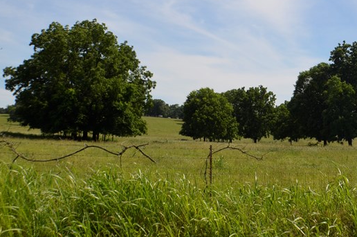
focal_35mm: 76
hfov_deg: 26.5
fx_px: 752
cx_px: 240
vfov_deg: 17.6
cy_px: 18
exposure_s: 1/320
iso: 100
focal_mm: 24
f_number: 9
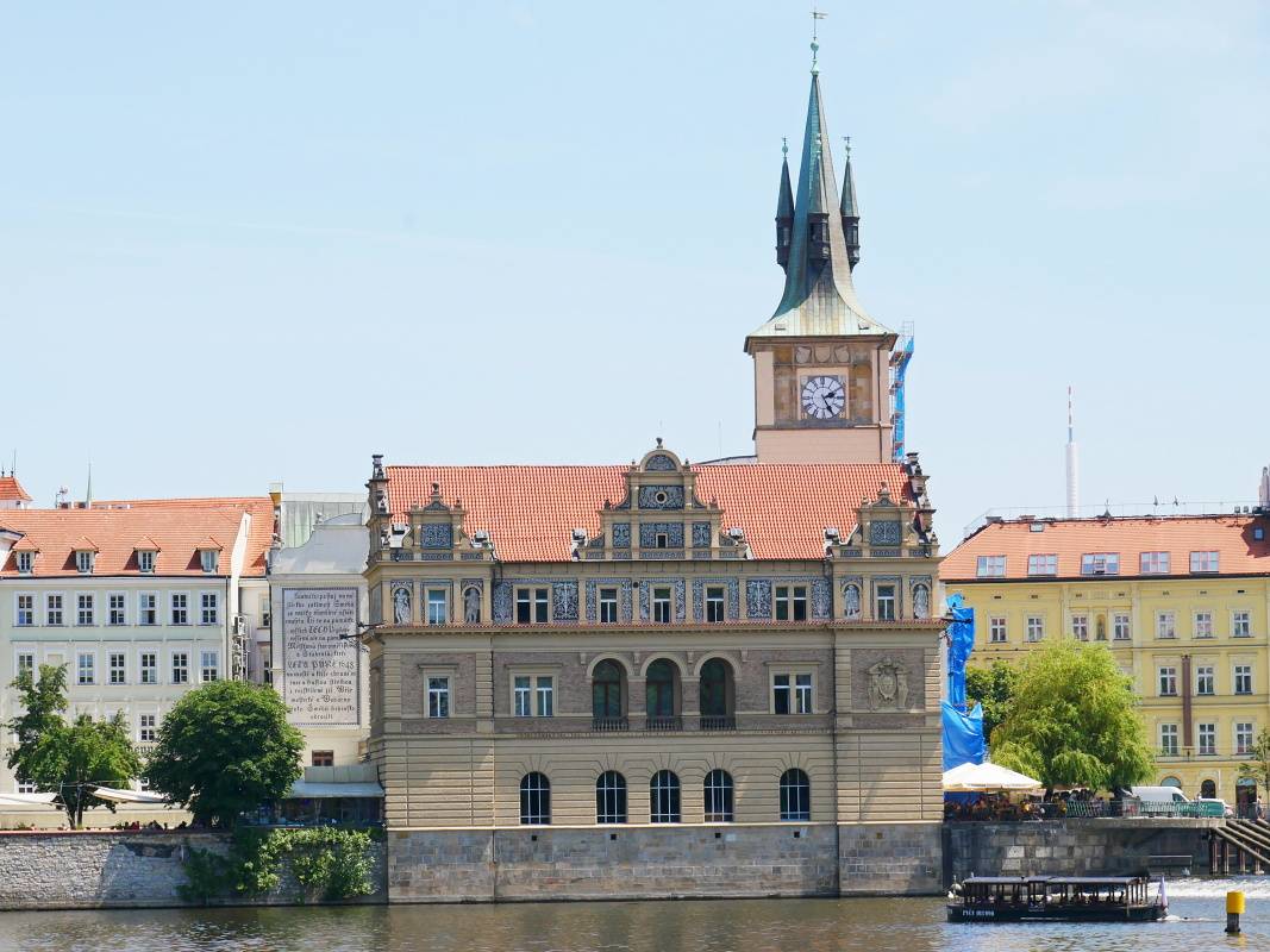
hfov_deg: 16.4
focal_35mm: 120
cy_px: 476
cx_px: 635
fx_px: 4402
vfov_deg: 12.3
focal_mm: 60
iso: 200
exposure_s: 1/500
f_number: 8
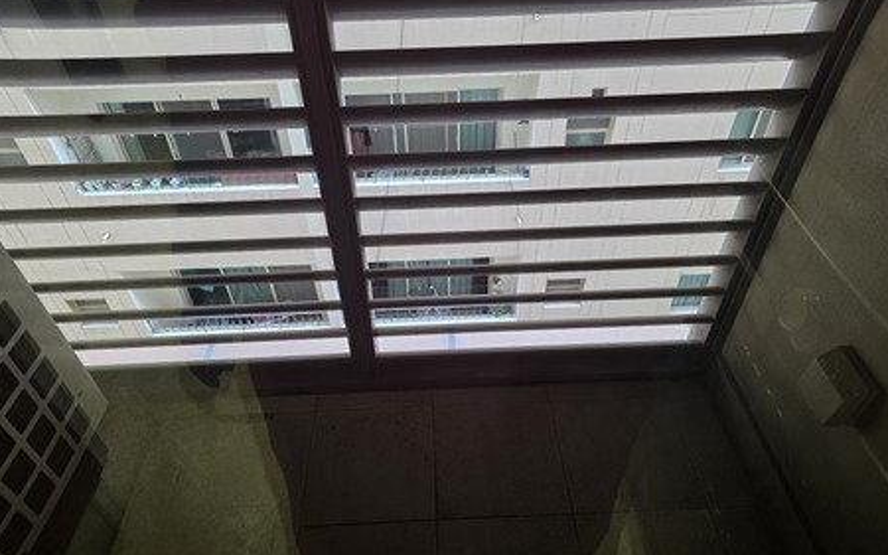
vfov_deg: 78.6
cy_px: 281
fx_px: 339
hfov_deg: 105.3
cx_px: 445
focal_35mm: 14
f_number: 1.7
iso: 250
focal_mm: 6.3
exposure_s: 1/100
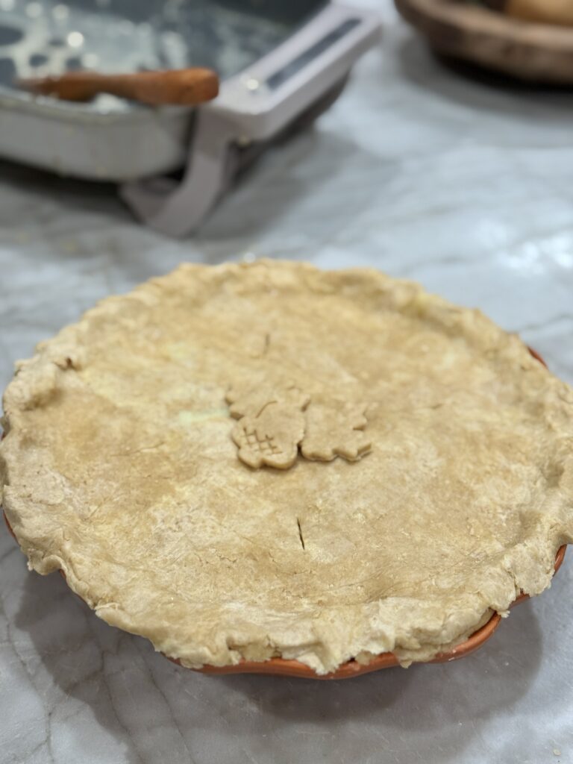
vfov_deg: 39.7
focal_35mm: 48
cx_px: 286
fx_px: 1059
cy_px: 382
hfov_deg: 30.3
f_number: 1.78
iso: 200
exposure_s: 1/60
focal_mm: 6.76
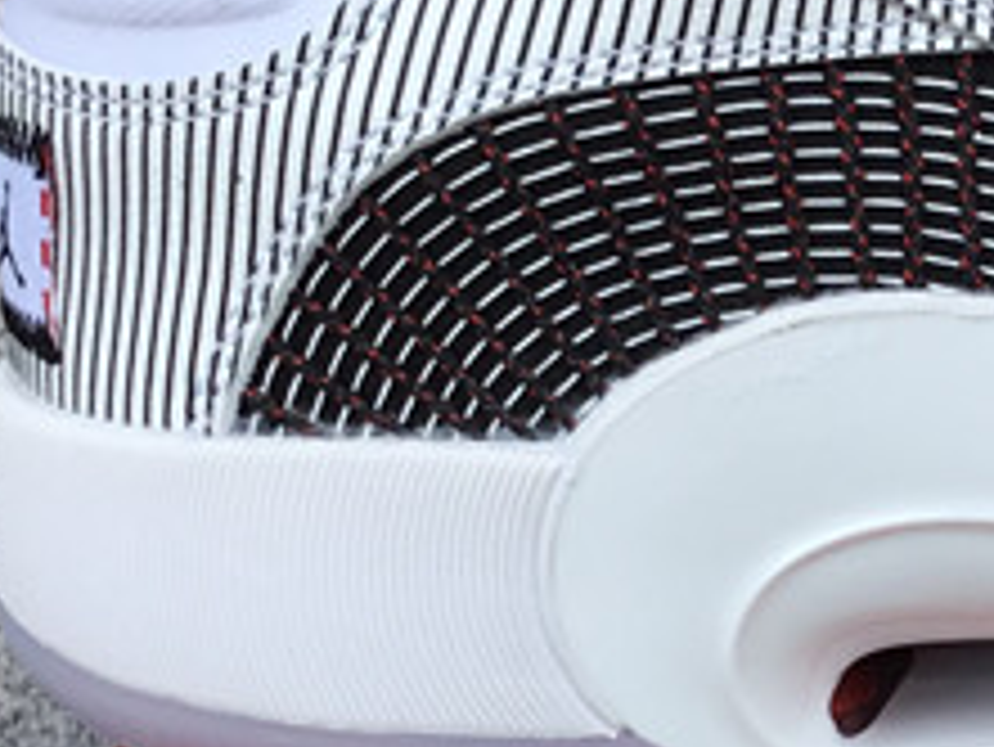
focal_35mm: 126
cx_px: 1165
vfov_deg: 11.8
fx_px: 3620
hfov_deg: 15.1
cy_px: 475
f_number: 2.4
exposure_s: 1/522
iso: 25
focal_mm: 3.3
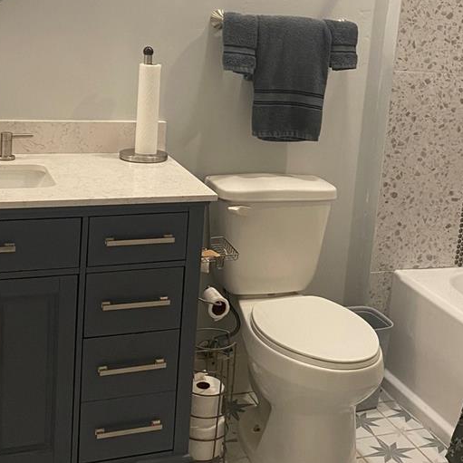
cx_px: 278
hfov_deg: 31.5
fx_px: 817
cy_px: 130
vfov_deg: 31.2
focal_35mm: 54
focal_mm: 4.25
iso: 100
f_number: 1.8
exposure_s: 1/60
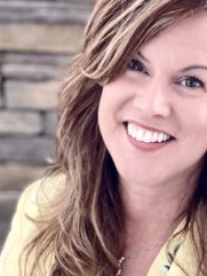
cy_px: 223
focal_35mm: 115
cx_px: 169
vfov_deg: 17.0
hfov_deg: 12.8
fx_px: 916
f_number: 2
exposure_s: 1/70
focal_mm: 6
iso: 250
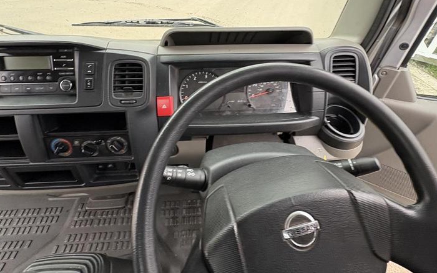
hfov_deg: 88.0
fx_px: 226
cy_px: 83
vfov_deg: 60.2
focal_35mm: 19
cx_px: 214
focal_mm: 2.22
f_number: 2.2
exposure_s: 1/99
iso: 125
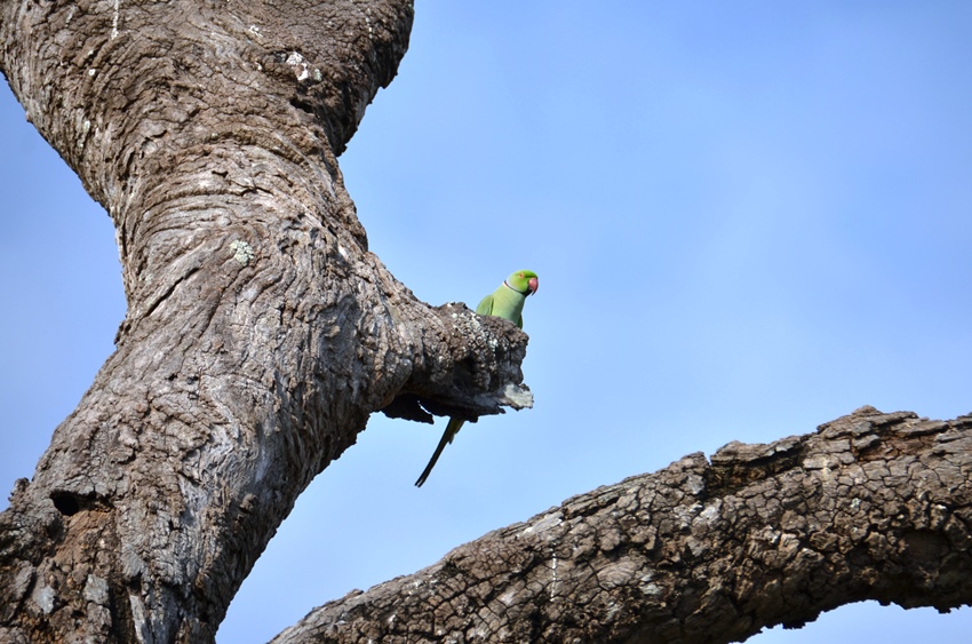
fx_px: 12125
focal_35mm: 450
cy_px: 322
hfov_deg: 4.6
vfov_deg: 3.0
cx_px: 486
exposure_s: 1/800
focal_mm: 300
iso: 100
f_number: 5.6
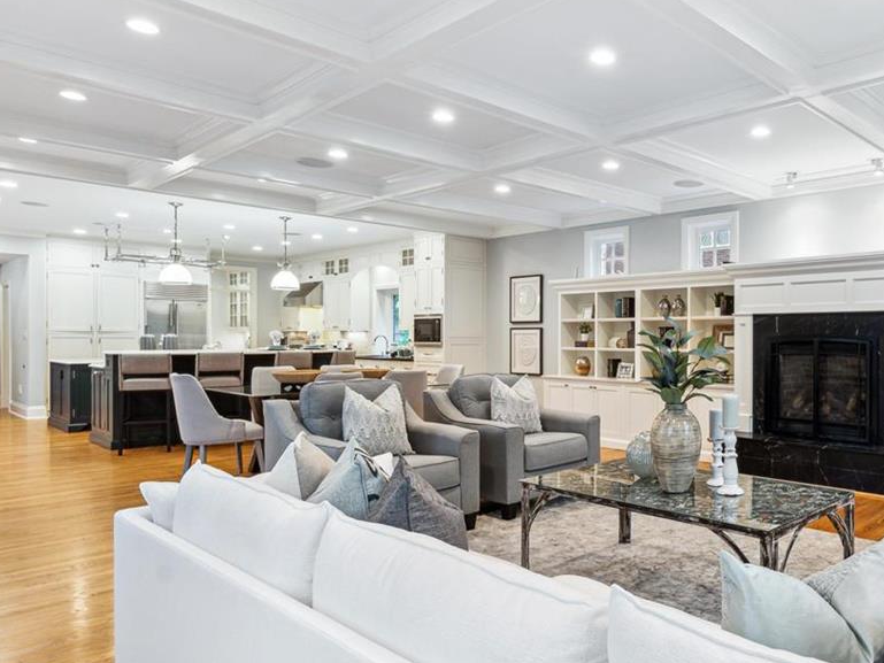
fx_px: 664
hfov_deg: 63.7
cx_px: 653
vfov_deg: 53.1
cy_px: 341
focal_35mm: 26
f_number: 8
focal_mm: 13
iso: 100
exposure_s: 1/3.33
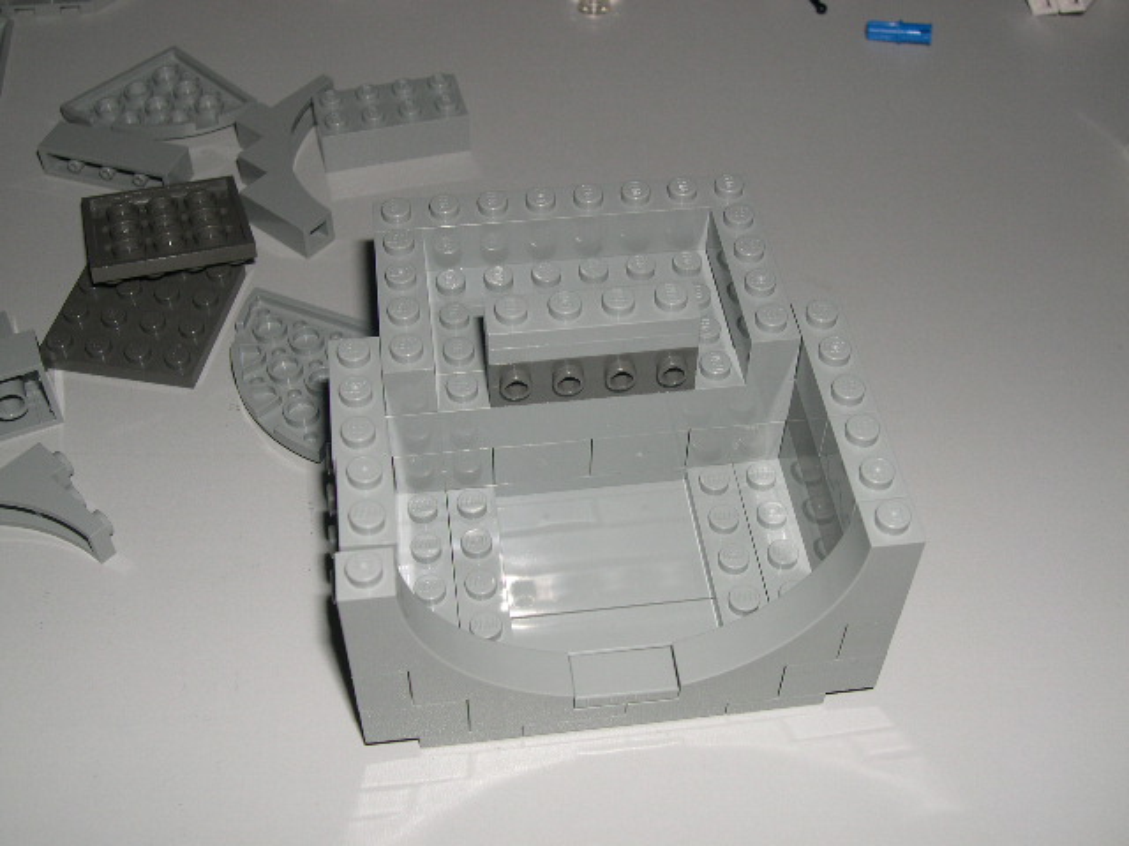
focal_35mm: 42
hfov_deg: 44.8
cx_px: 564
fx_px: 1370
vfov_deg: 34.3
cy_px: 423
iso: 100
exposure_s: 1/60
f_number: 8
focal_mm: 9
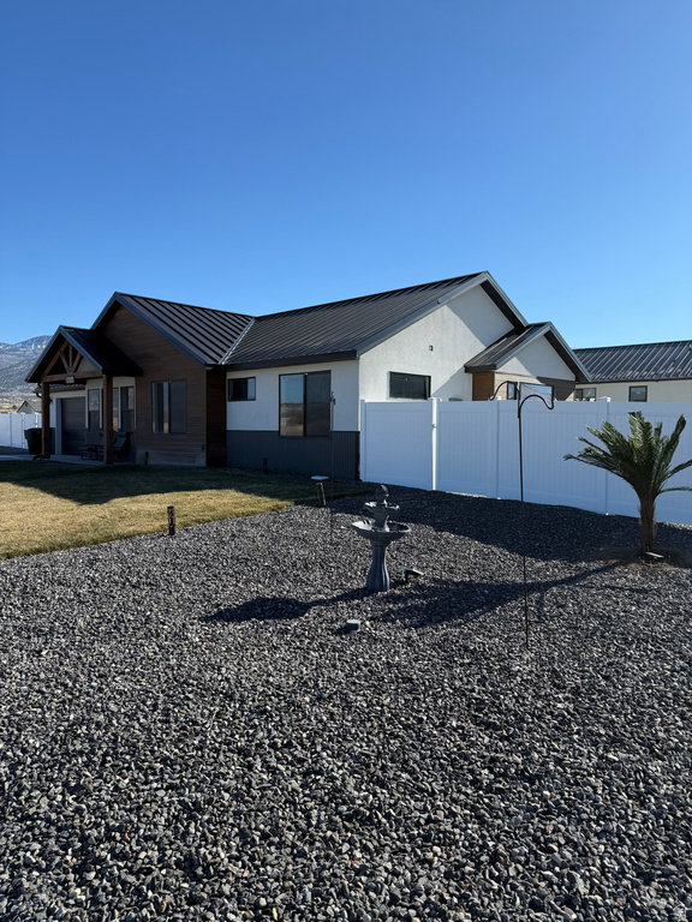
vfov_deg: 71.6
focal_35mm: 24
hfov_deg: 56.8
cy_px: 461
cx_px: 346
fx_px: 640
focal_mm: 6.76
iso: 80
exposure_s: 1/3759
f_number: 1.78
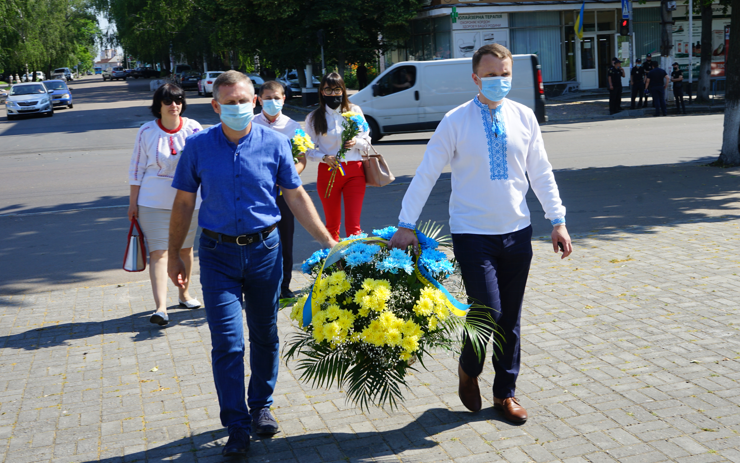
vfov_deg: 28.5
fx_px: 908
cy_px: 182
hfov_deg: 44.2
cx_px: 438
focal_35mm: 45
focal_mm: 36
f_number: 10
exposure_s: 1/100
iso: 100
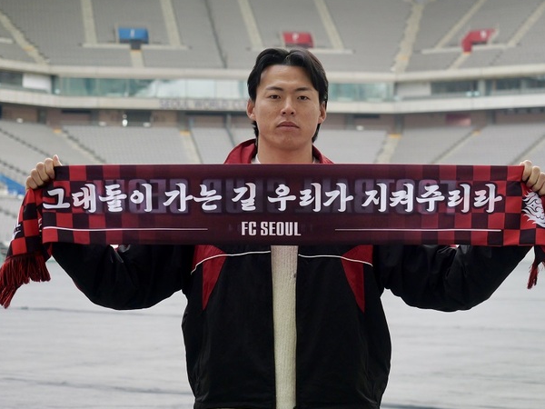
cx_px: 283
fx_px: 1653
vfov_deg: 14.1
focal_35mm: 105
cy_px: 178
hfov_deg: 18.7
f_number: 2.8
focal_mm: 35
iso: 640
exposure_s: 1/1300
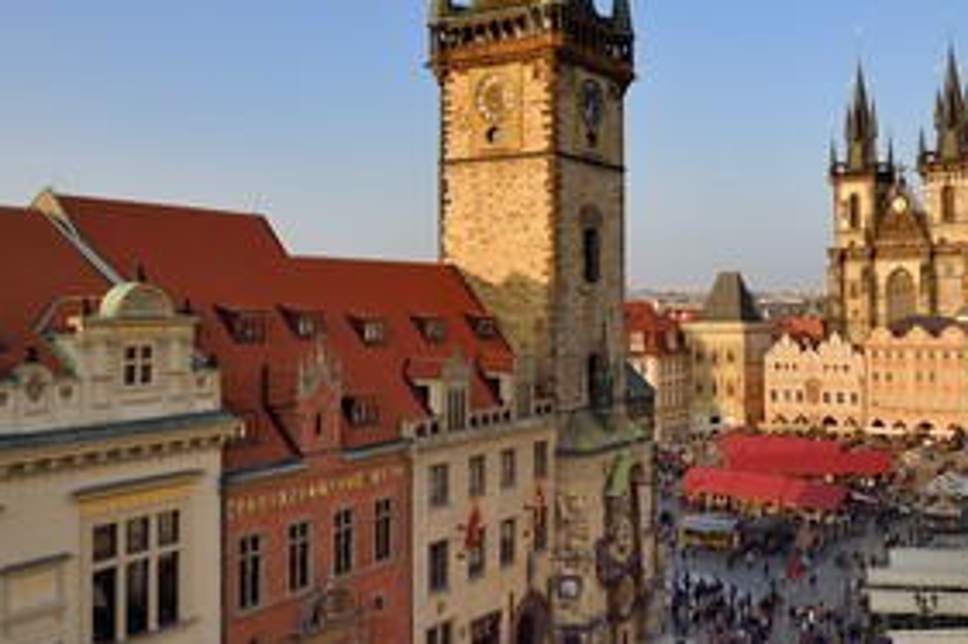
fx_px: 967
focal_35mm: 36
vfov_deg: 36.7
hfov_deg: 51.9
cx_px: 667
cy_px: 262
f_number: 10
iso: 200
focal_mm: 24
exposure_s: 1/200
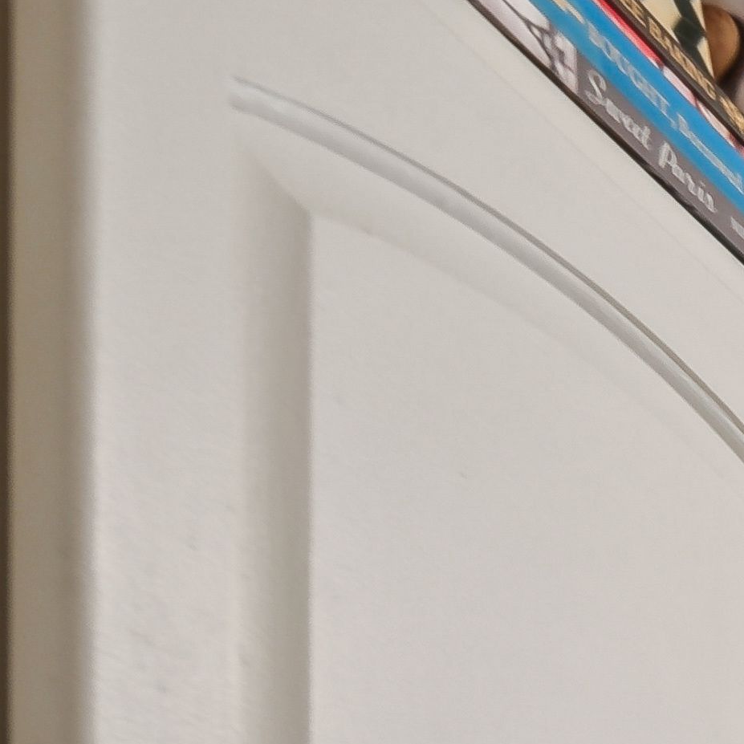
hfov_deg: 13.2
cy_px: 1462
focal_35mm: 77
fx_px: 1872
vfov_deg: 17.0
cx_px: 1970
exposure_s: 1/10
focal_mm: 14
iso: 640
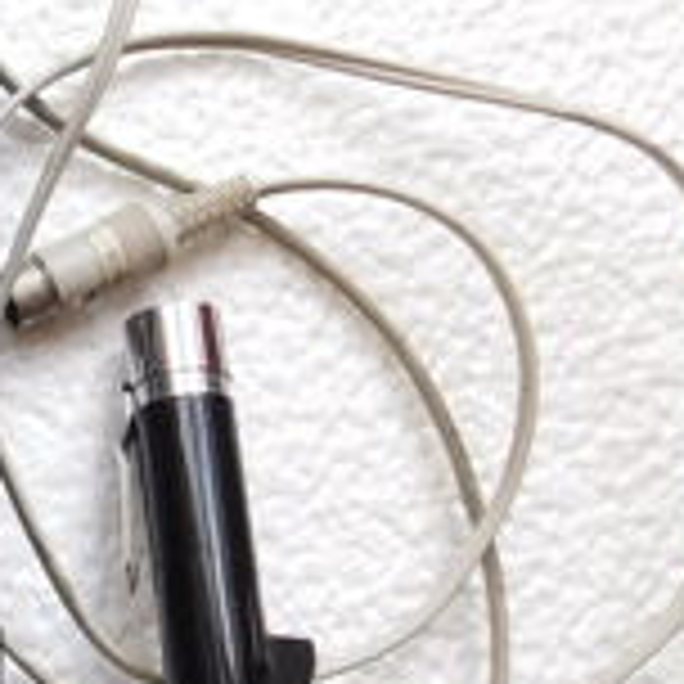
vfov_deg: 26.7
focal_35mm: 64
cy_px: 482
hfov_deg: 23.0
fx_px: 1431
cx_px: -270
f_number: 3
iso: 125
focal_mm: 4
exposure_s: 1/60
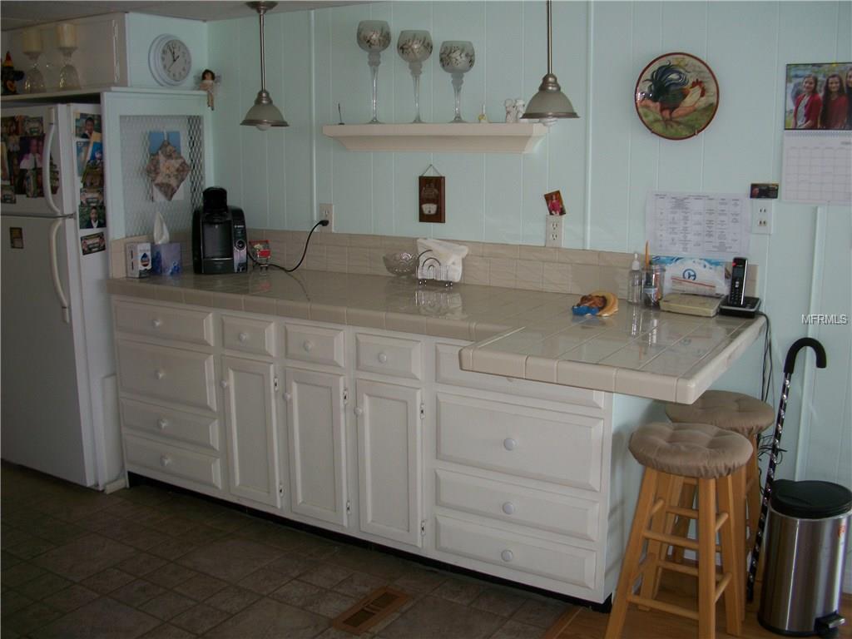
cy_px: 320
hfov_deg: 52.6
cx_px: 426
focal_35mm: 35
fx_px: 861
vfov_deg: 40.7
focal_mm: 6.3
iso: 80
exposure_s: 1/30
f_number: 3.1
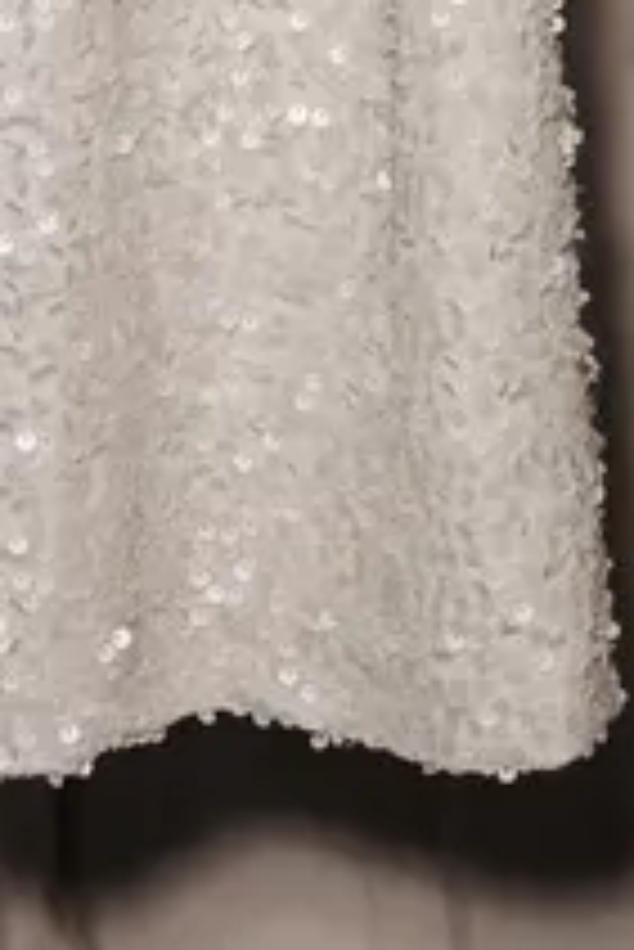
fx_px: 6751
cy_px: -1103
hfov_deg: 5.4
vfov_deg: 7.6
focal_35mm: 256
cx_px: 36
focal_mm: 50
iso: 320
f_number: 4.5
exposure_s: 1/200
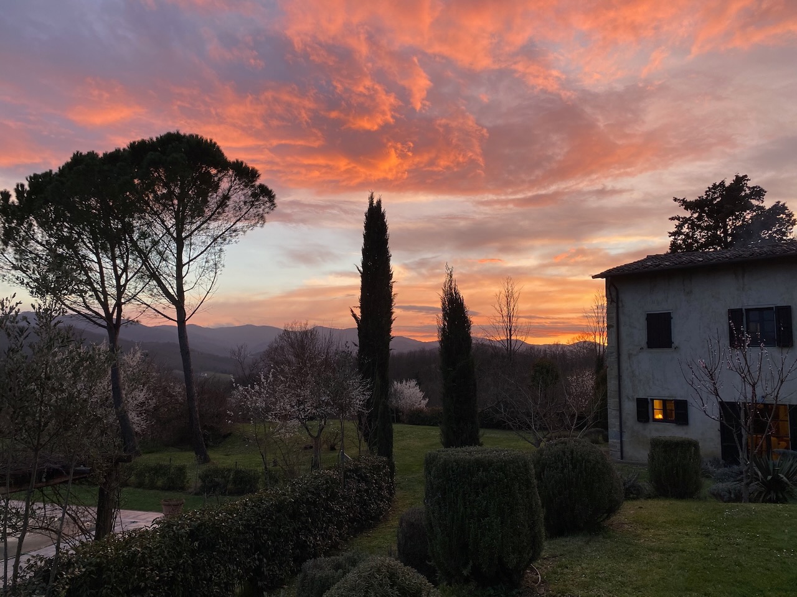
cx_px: 398
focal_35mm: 26
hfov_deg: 67.3
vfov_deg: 53.1
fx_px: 599
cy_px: 298
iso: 64
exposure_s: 1/121
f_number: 1.8
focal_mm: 4.25
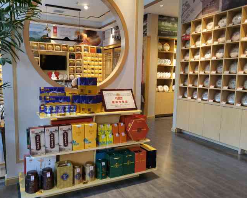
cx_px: 114
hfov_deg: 60.4
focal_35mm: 29
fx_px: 212
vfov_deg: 50.0
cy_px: 102
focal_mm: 6.67
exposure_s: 1/100
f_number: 1.9
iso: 100
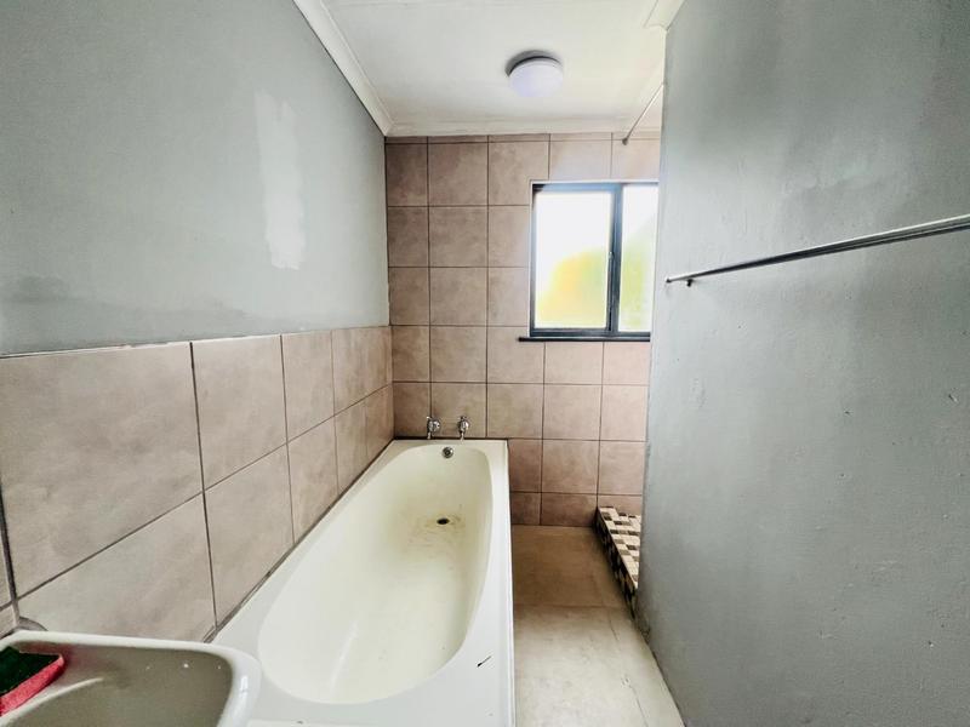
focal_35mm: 13
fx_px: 364
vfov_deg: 89.9
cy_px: 364
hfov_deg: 106.2
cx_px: 485
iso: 125
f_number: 1.8
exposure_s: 1/100
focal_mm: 1.57
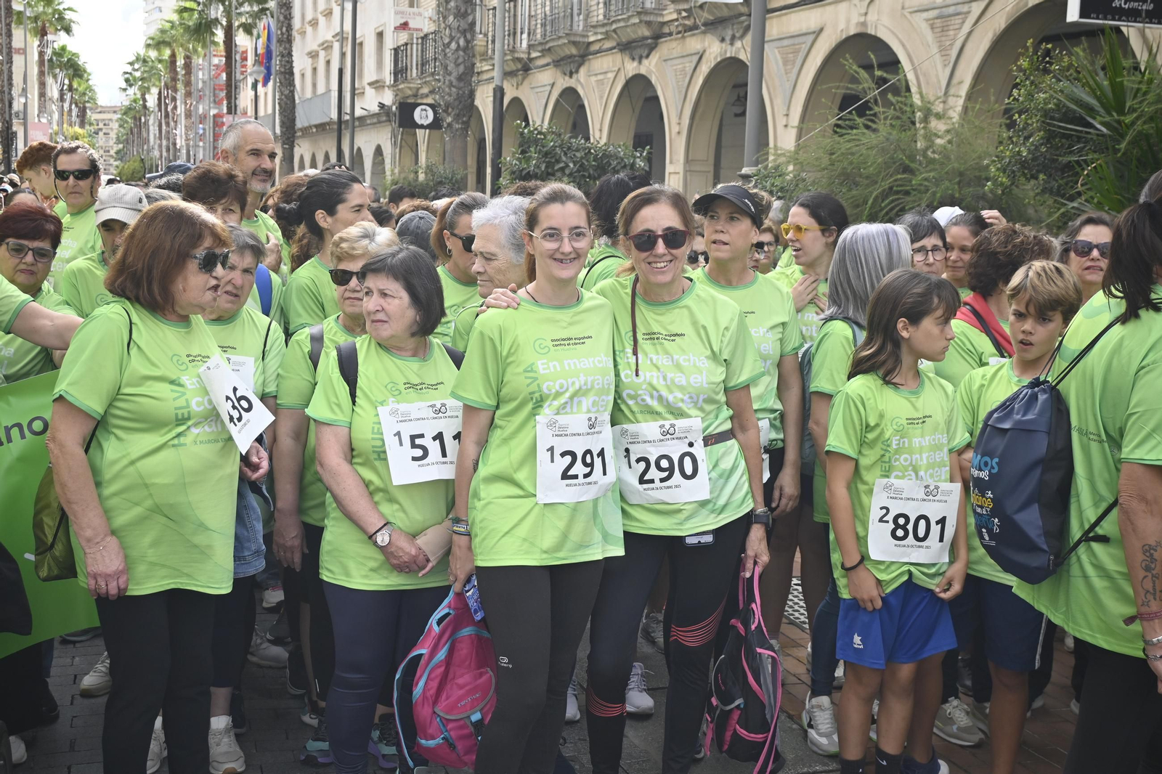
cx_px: 581
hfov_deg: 46.4
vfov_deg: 31.9
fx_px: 1355
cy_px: 387
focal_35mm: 42
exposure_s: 1/500
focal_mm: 28
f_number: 5
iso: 200
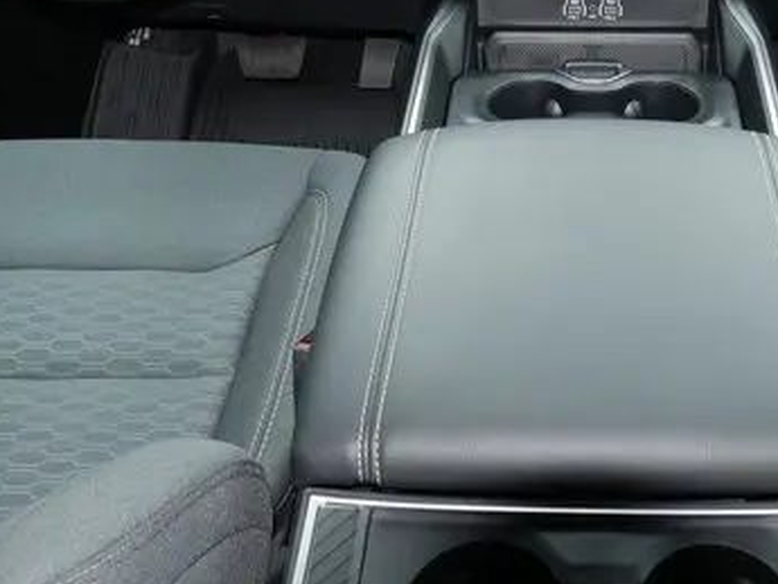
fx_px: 1169
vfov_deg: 27.3
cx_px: 568
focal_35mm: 52
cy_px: 82
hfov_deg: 36.1
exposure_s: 1/30
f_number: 5
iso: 250
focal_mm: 14
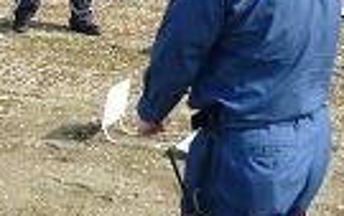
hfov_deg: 19.5
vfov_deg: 12.3
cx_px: 102
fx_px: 996
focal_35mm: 106
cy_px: 10
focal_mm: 5.5
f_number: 2.8
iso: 80
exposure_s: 1/500
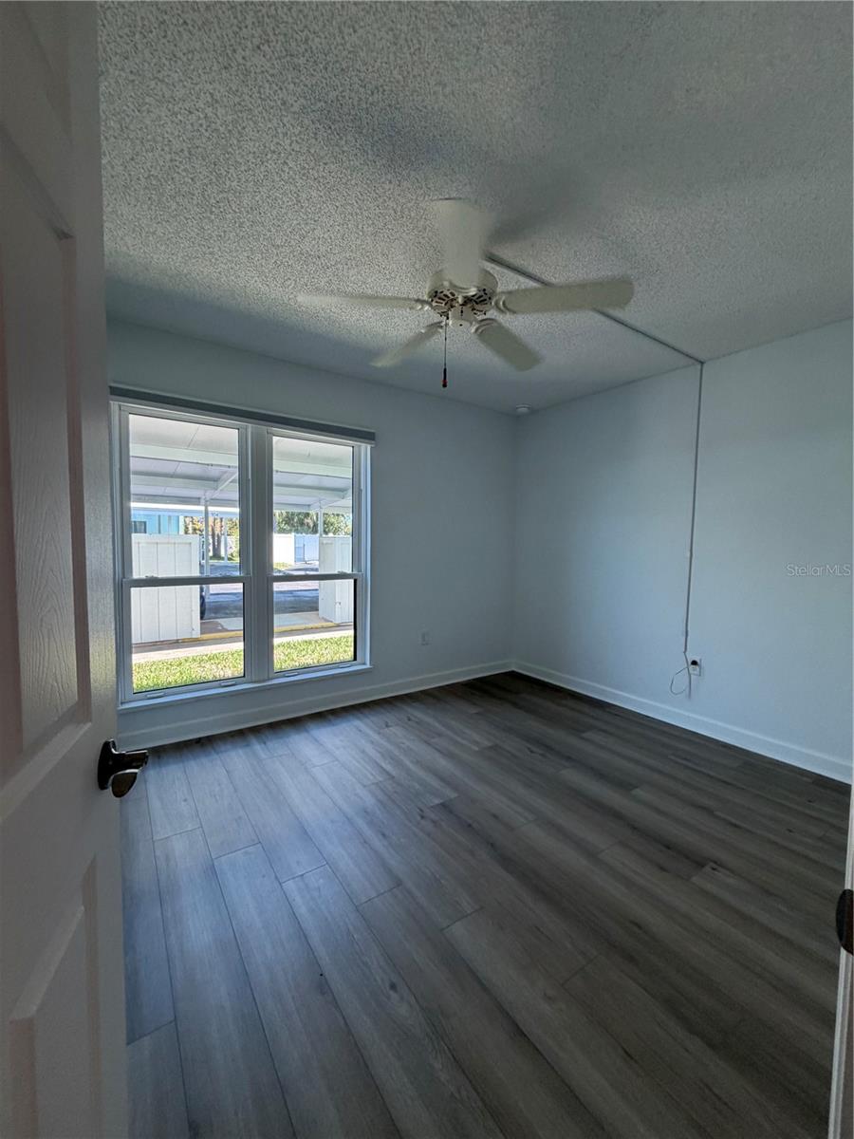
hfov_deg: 85.7
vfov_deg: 102.1
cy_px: 570
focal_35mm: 14
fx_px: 461
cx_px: 427
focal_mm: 2.22
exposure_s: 1/120
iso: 200
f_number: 2.2
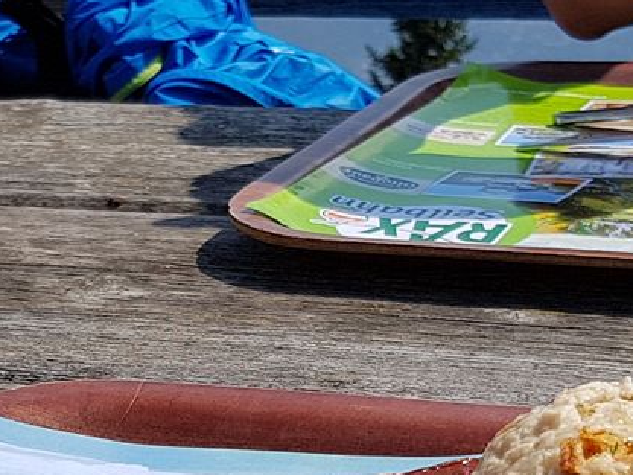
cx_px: 166
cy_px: 522
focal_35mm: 100
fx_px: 1829
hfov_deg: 19.5
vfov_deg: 14.5
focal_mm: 4.2
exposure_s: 1/4072
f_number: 1.7
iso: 50
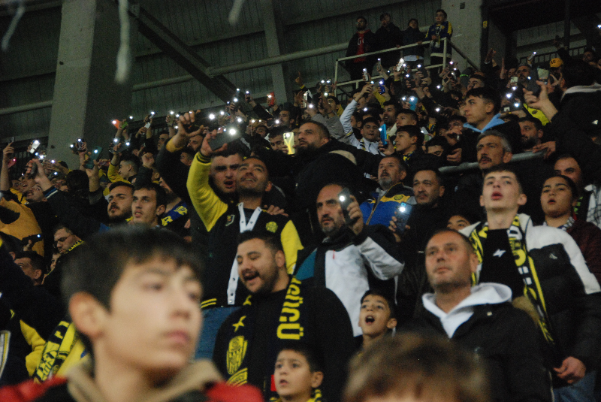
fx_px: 2005
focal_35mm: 120
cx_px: 300
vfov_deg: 11.4
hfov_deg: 17.0
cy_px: 201
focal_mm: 80
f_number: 5.3
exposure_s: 1/200
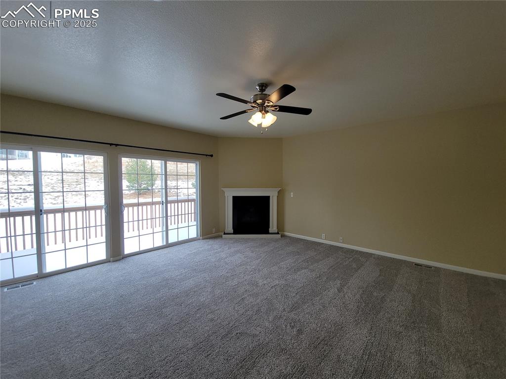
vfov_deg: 89.9
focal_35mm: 13
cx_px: 253
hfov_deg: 106.2
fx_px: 190
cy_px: 190
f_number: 2.2
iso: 50
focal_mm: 2.2
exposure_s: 1/156
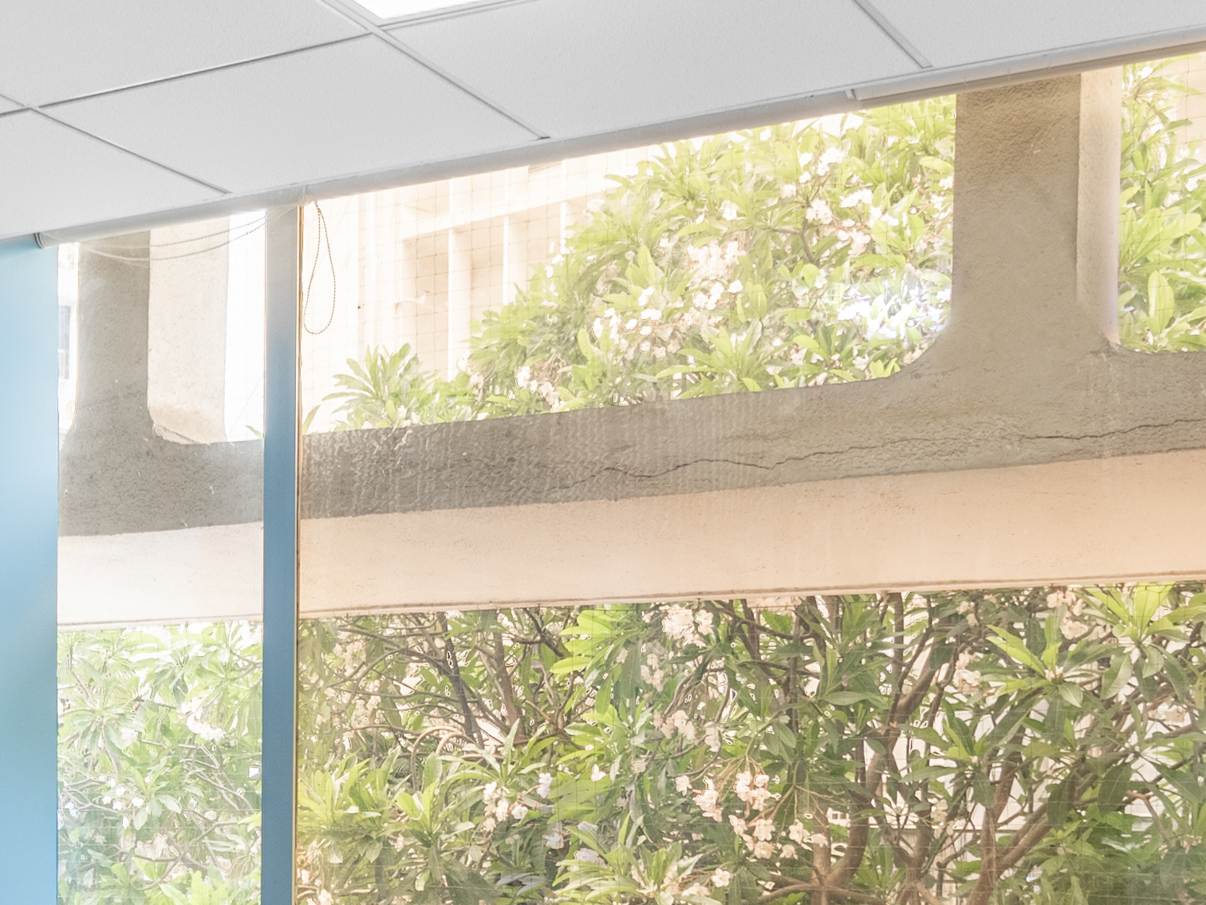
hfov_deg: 30.6
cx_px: 180
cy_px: 844
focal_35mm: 61
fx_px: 2125
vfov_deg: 23.3
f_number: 9
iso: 250
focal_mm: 16
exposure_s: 1/80
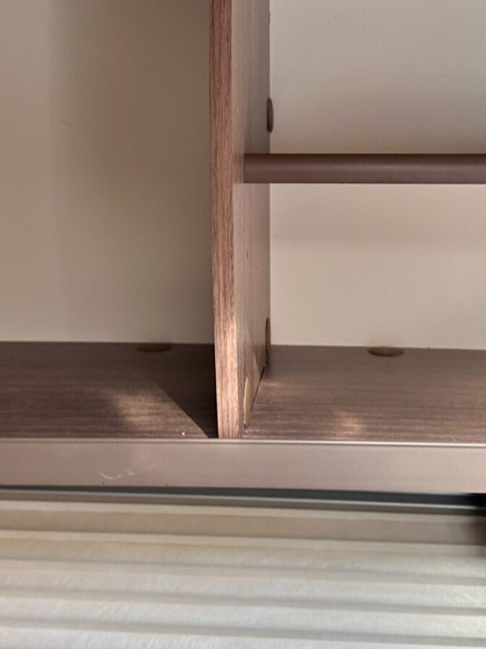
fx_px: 1030
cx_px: 260
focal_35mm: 55
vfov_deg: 34.2
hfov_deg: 26.5
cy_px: 163
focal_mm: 6.86
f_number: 1.78
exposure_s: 1/121
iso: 125
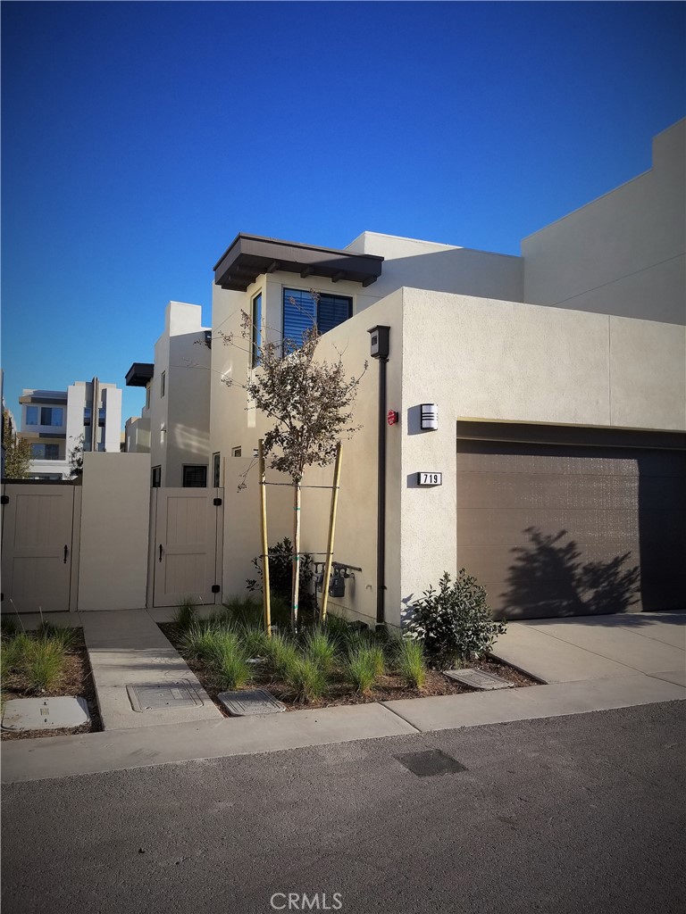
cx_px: 343
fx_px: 687
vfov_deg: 67.3
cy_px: 457
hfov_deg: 53.1
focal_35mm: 26
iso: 50
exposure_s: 1/2028
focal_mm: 4.25
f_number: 1.7
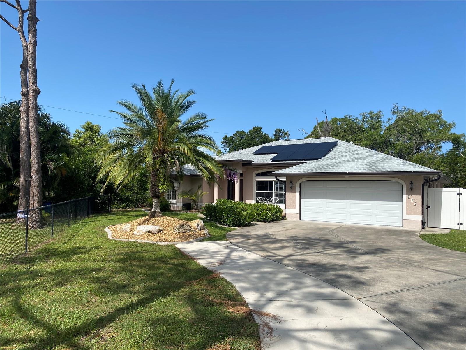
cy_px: 175
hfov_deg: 67.3
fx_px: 350
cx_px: 233
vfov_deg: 53.1
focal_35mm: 26
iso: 32
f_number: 1.8
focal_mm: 4.25
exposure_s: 1/3731
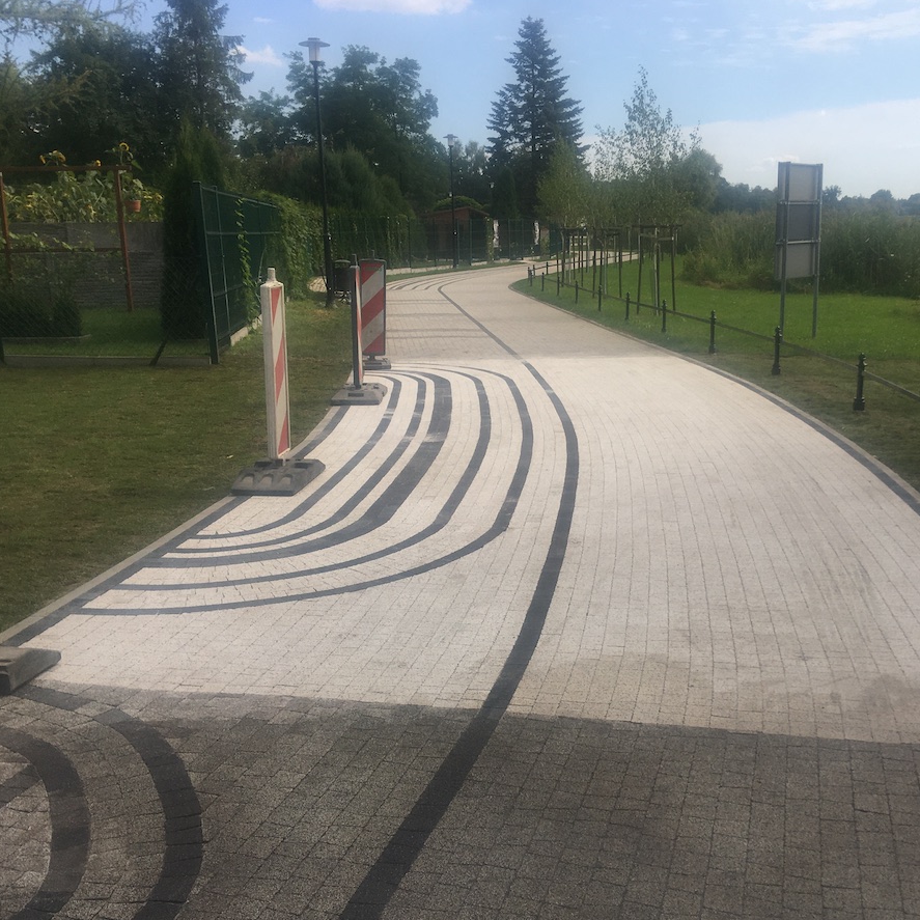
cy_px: 490
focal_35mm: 37
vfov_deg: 44.9
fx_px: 1113
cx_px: 539
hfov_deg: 44.8
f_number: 2.2
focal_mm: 4.15
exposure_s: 1/1832
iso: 25
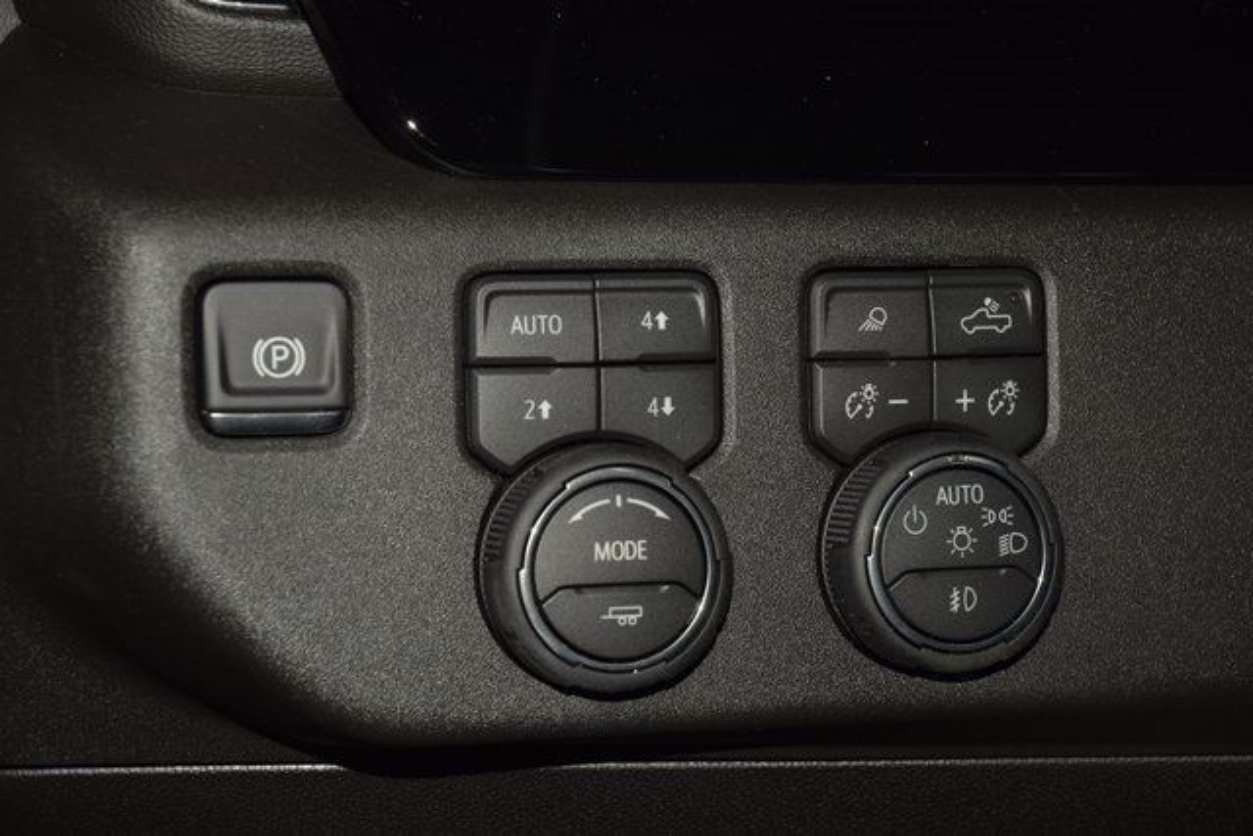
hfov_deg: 19.5
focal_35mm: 105
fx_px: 3655
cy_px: 418
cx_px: 626
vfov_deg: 13.0
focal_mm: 70
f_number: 8
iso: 100
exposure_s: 1/125
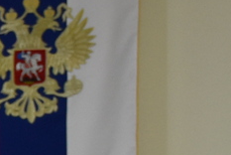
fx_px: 1985
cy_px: 525
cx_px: -476
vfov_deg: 4.2
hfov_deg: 6.1
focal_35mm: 309
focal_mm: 30
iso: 800
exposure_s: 1/80
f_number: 4.5
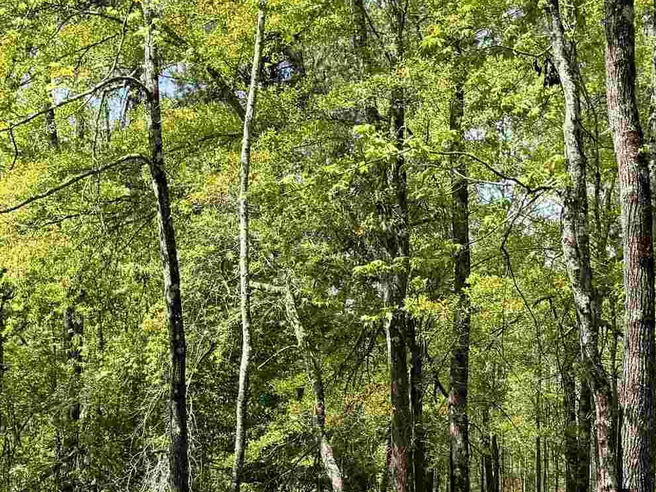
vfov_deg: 19.4
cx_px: 238
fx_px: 1402
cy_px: 468
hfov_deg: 26.2
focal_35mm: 74
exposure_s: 1/1271
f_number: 1.78
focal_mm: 6.76
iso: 80
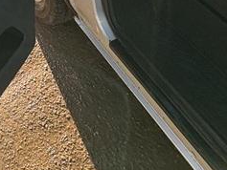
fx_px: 348
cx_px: -57
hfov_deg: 30.0
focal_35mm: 53
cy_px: -142
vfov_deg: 19.7
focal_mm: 2.22
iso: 40
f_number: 2.2
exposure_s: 1/201
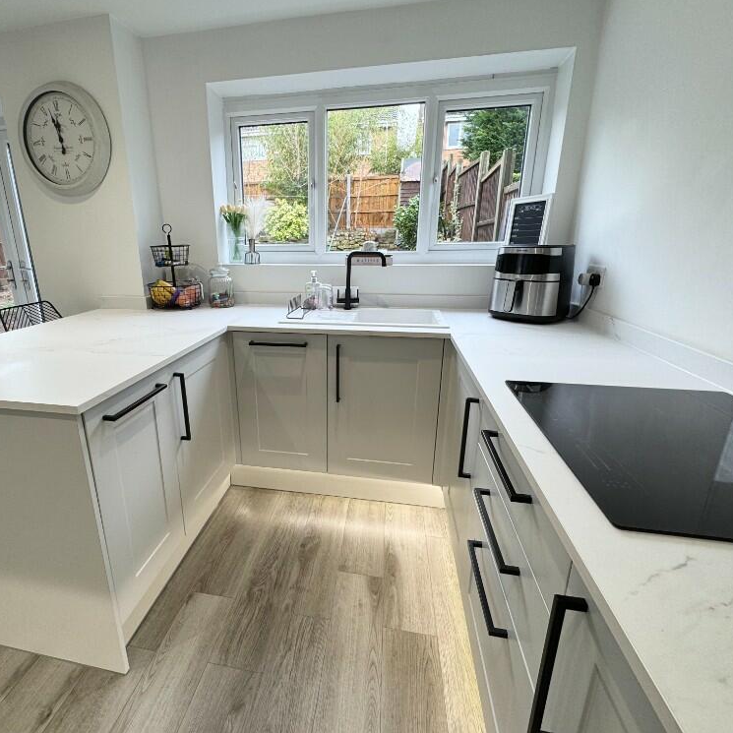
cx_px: 306
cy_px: 356
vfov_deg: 83.9
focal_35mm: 17
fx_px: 407
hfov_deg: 83.3
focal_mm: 2.22
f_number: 2.2
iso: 64
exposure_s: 1/100
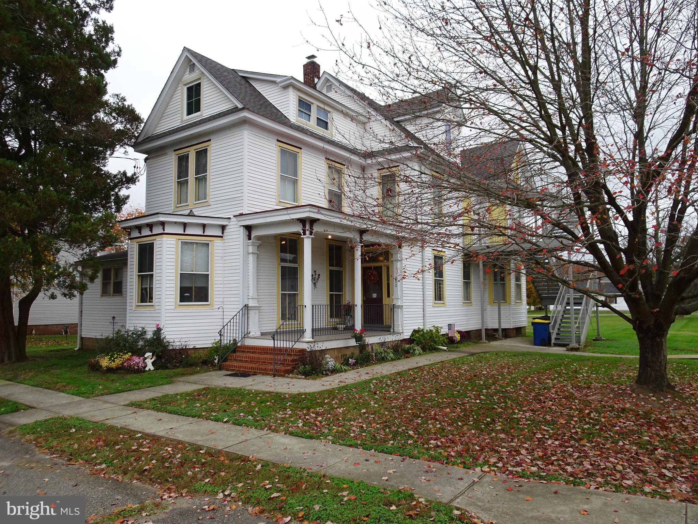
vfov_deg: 56.8
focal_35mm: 24
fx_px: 484
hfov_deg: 71.6
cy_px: 262
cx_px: 349
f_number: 3.5
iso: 80
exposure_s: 1/100
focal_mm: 4.1
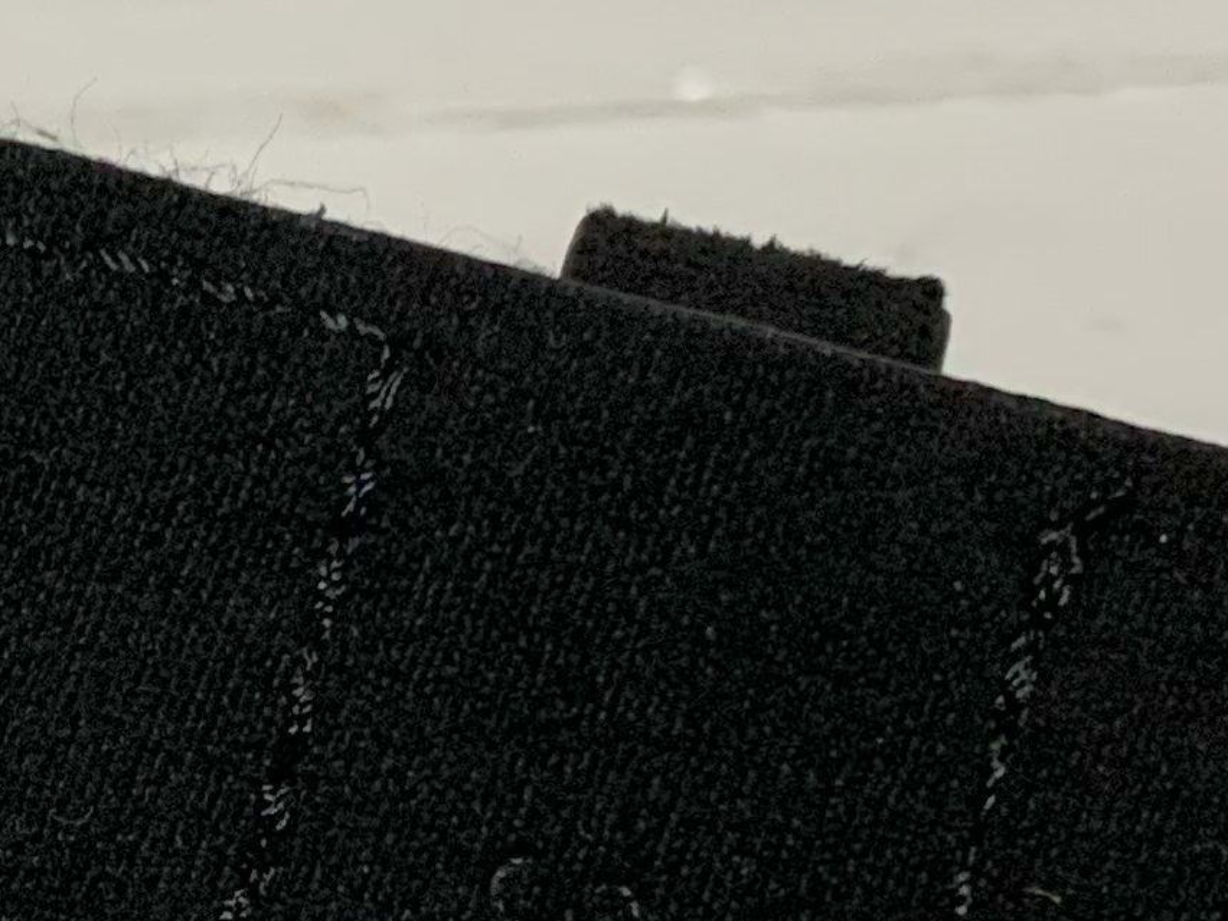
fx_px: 4363
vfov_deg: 12.0
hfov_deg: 15.7
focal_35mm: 123
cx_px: -26
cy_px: 784
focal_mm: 4.25
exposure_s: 1/60
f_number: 1.8
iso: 250
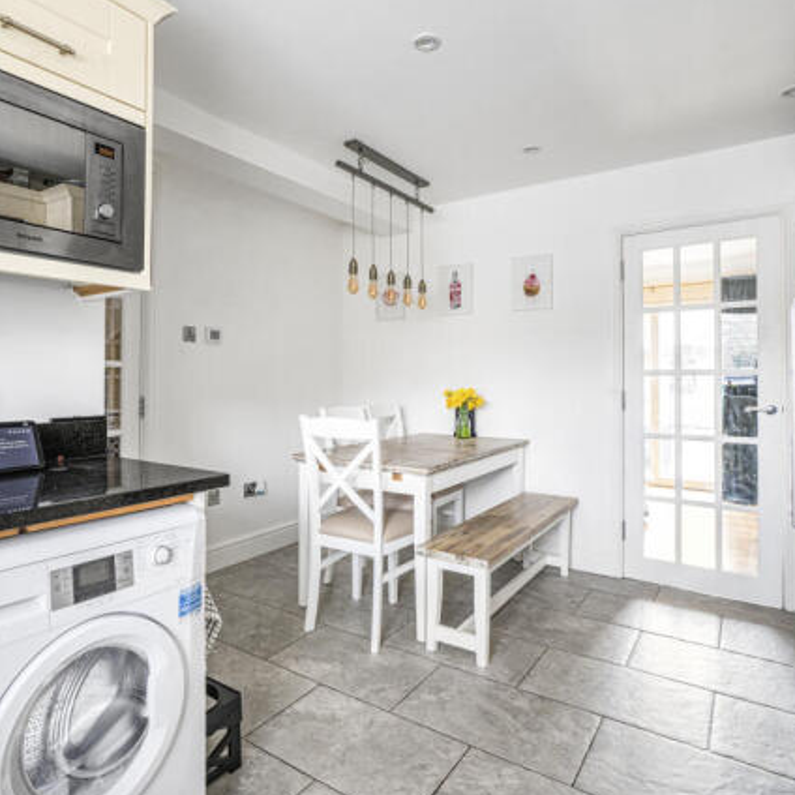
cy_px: 404
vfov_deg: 72.1
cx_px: 342
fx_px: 546
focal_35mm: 21
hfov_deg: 71.8
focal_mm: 16
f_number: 8
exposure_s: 1/2.5
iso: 400
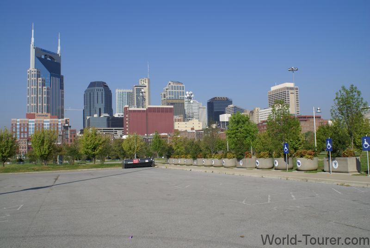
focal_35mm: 36
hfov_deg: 53.1
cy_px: 124
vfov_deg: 37.0
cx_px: 185
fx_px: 371
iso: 100
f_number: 10
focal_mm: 24
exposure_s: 1/250
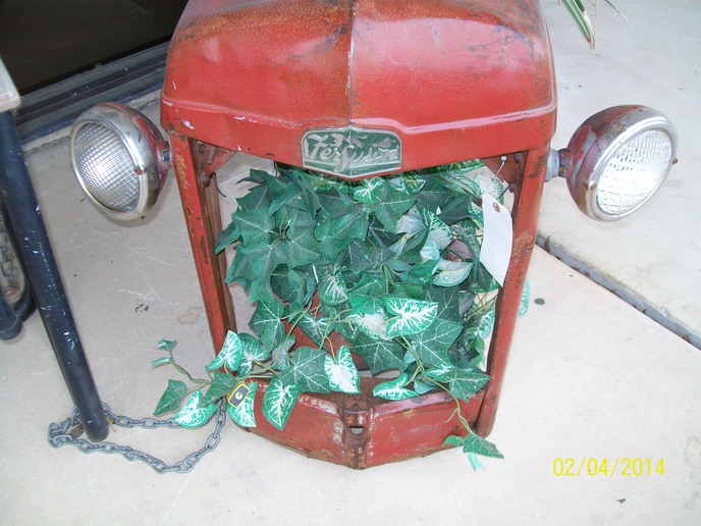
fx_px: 729
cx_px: 350
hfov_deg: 51.4
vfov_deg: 39.7
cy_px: 263
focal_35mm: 36
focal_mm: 6
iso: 64
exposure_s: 1/160
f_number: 2.7
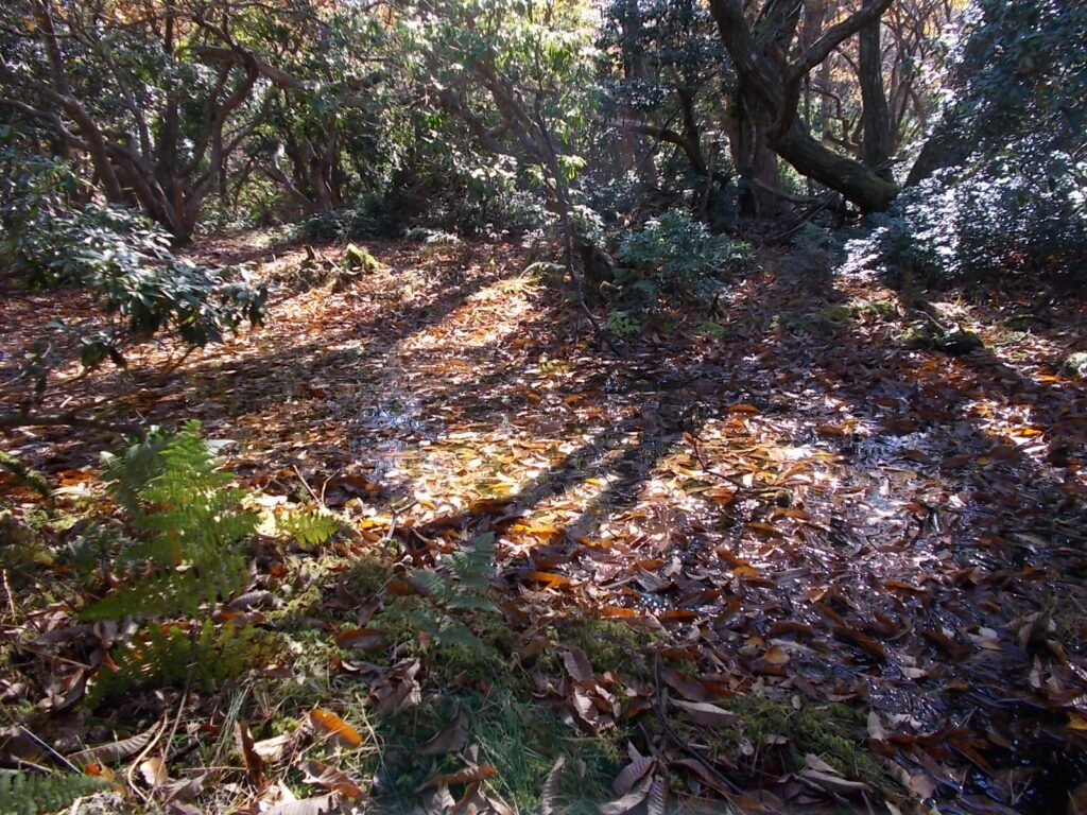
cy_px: 408
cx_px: 544
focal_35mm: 26
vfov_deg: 53.1
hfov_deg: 67.3
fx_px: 816
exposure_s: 1/100
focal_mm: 4.6
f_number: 3.2
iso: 80
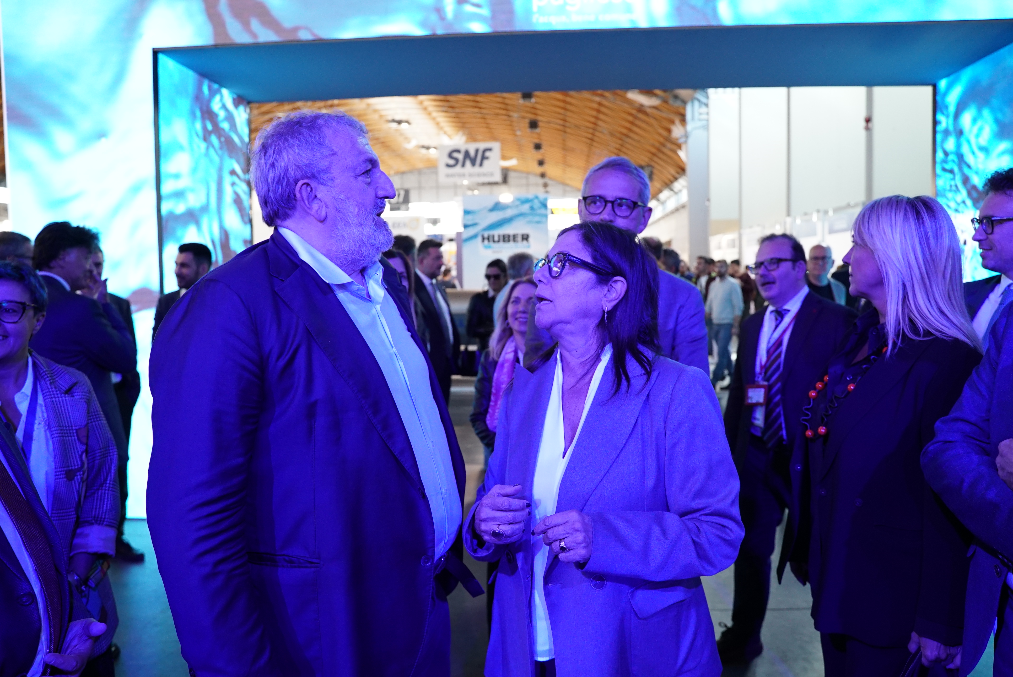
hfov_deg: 65.4
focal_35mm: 28
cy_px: 338
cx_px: 506
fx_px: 788
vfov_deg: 46.5
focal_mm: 28
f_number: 4.5
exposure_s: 1/200
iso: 2000
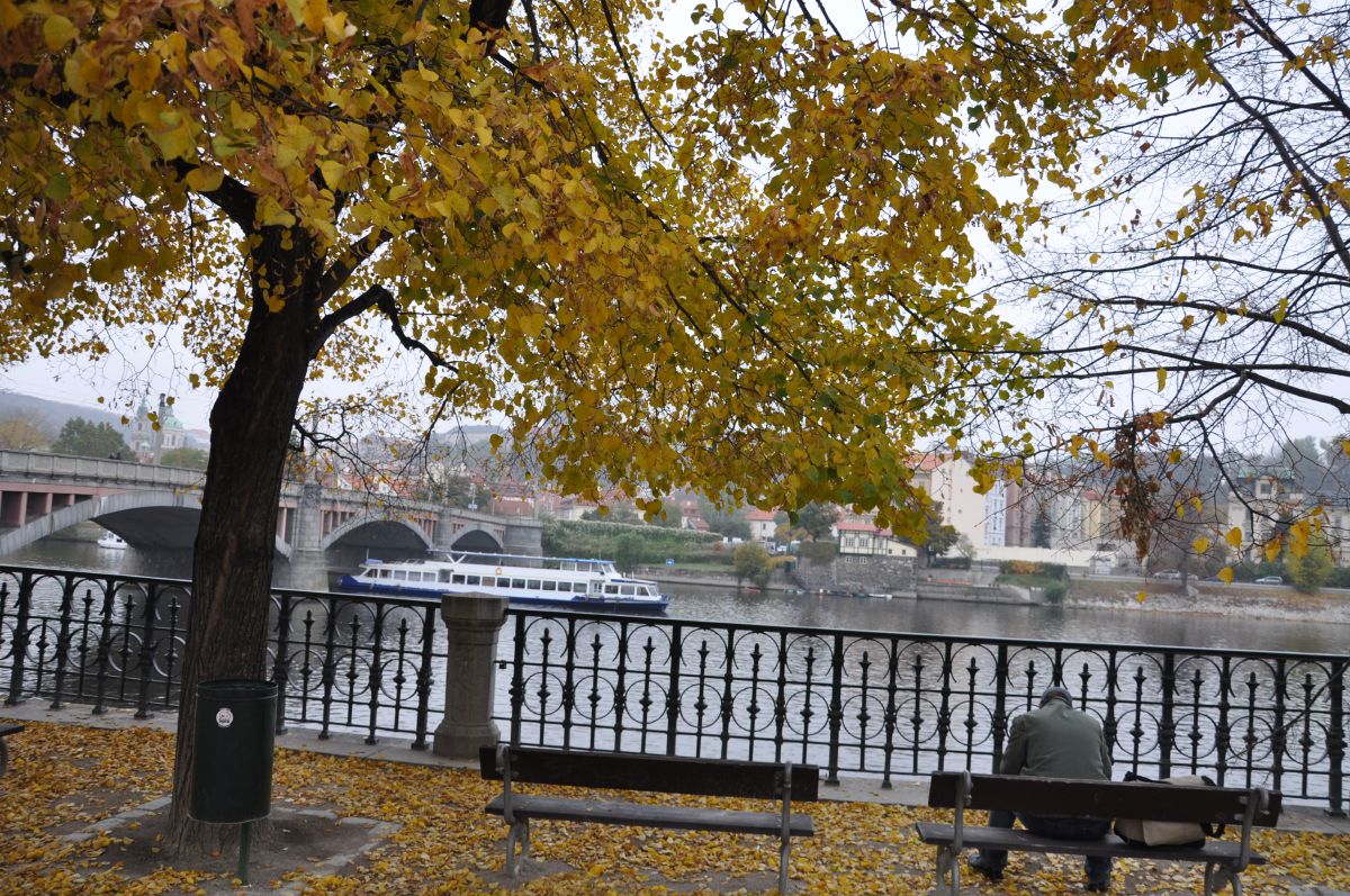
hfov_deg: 67.4
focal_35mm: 27
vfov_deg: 47.8
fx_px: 1011
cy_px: 448
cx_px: 675
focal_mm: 18
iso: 320
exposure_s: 1/160
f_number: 5.6
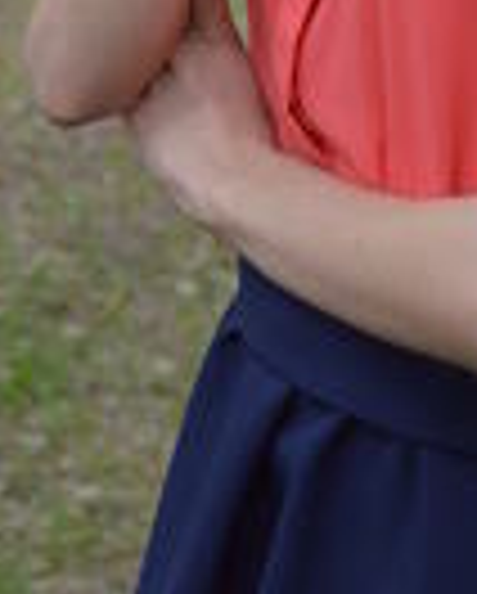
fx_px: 4049
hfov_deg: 6.7
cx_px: 310
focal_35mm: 230
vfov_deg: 8.3
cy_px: -187
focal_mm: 48
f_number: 4.8
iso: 100
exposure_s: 1/200
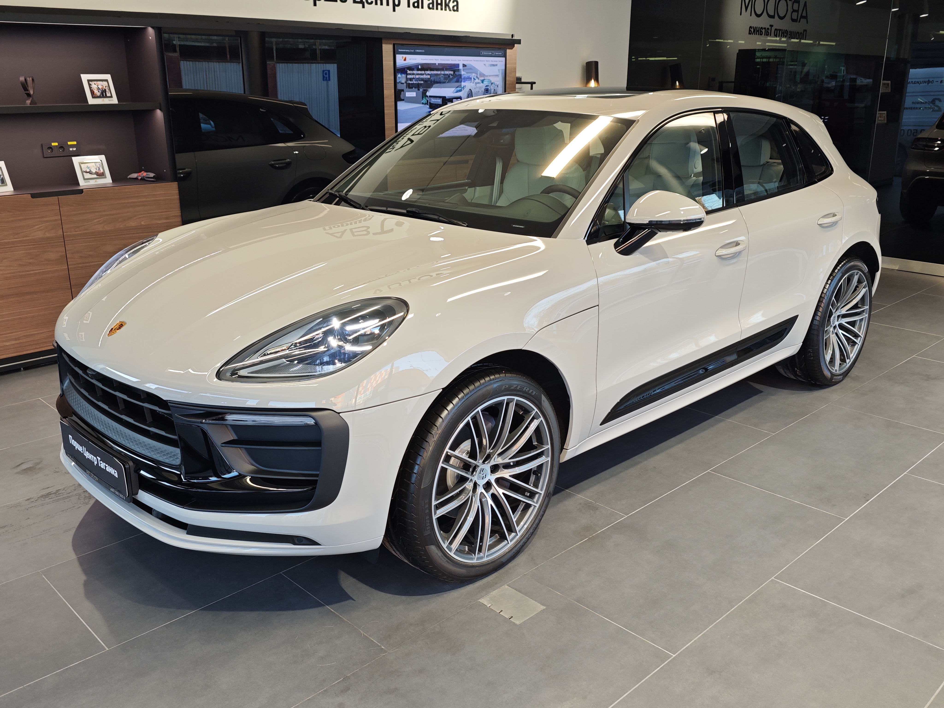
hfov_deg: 60.0
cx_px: 472
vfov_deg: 46.8
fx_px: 818
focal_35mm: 30
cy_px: 354
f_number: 1.6
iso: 125
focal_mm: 6.55
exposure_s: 1/100
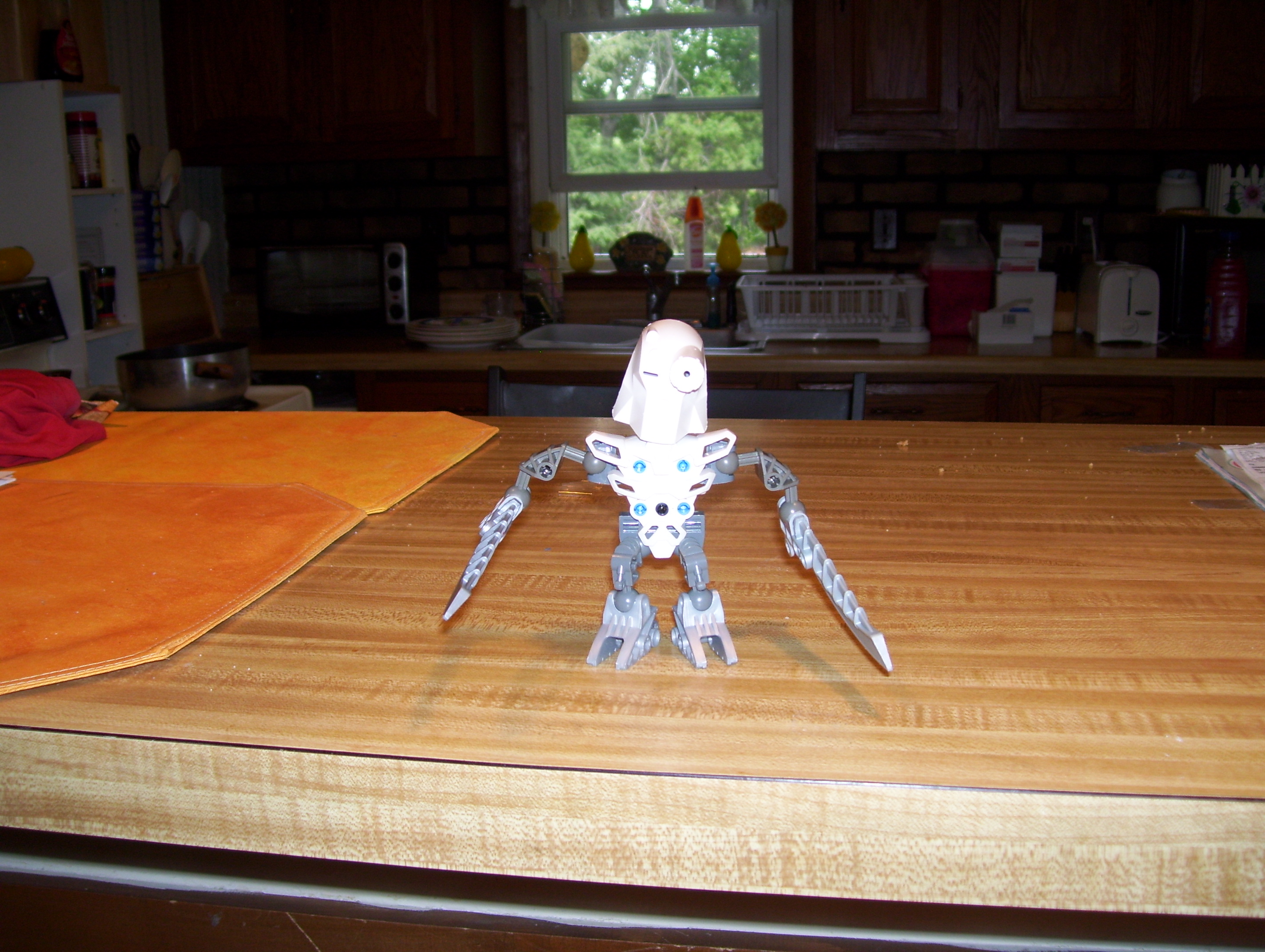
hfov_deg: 51.3
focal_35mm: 36
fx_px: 1317
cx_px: 632
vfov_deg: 39.7
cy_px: 476
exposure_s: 1/60
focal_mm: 6
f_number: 2.7
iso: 80
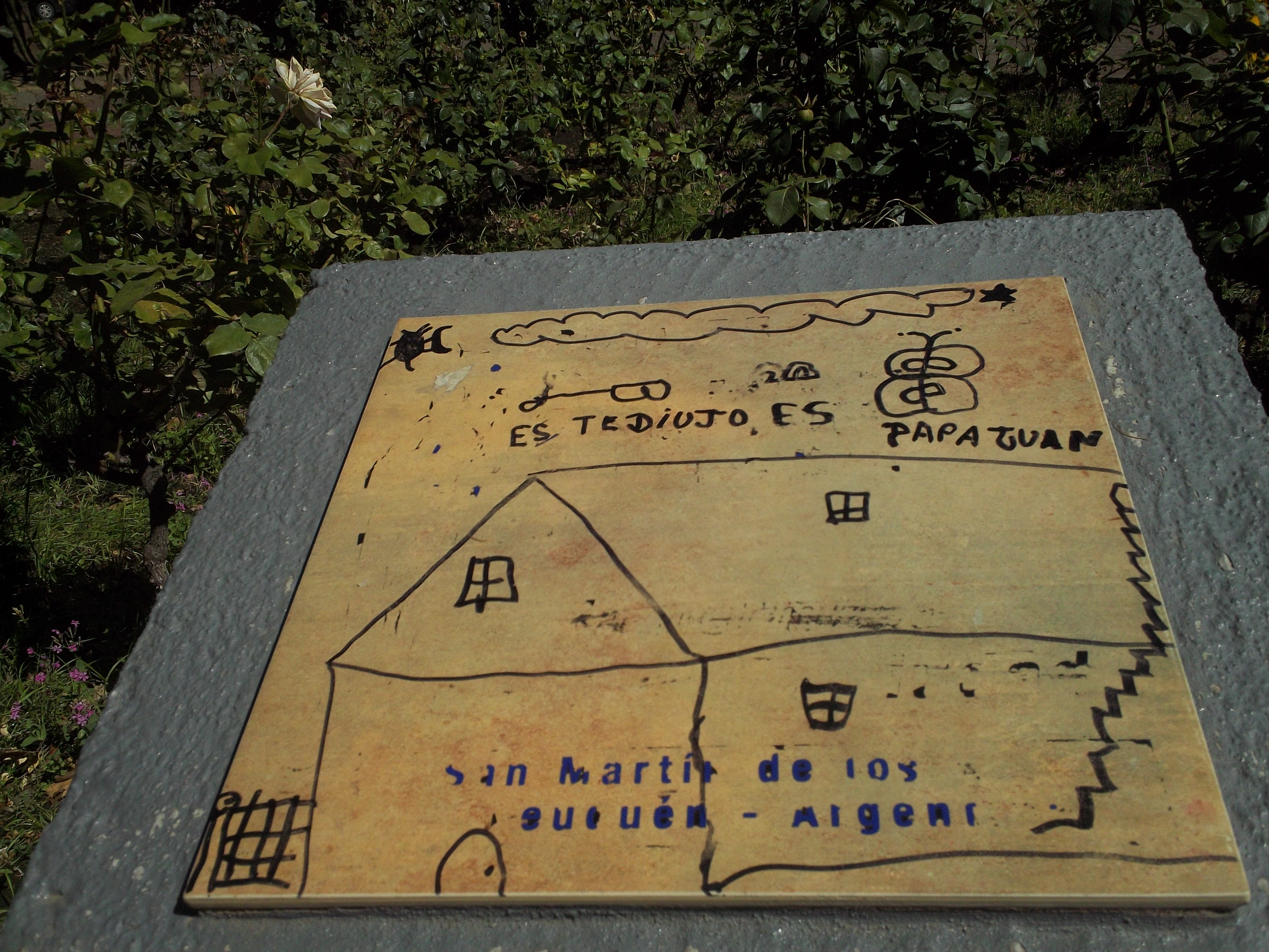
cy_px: 476
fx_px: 1393
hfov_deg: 49.0
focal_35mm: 38
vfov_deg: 37.7
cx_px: 634
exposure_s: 1/1401
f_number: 4.5
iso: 80
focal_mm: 6.3
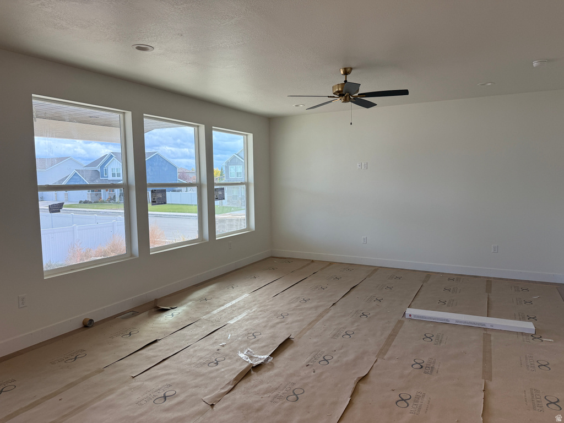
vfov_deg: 56.8
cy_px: 212
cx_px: 282
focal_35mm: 24
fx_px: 391
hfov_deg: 71.6
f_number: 1.78
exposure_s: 1/391
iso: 100
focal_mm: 6.76
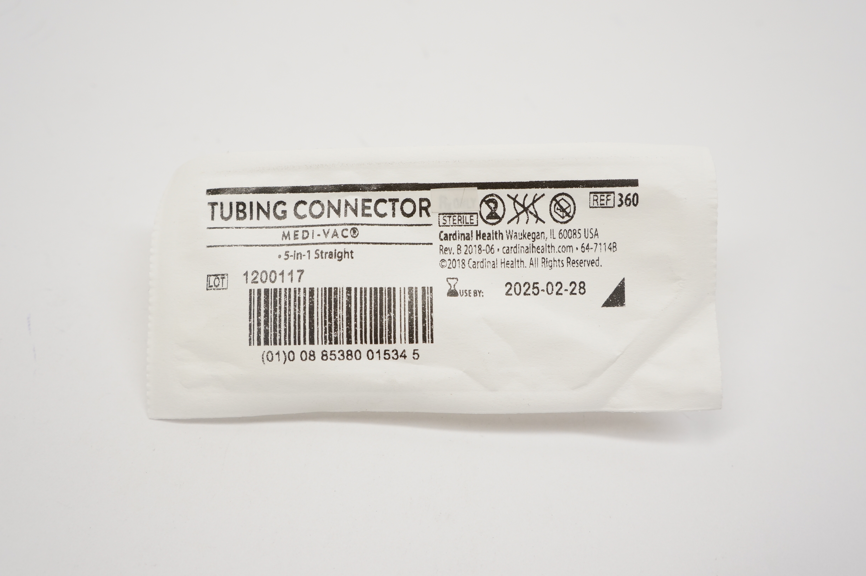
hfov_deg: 53.2
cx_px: 433
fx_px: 865
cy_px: 288
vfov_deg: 36.8
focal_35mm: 36
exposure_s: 1/100
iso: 400
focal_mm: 24
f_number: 5.6
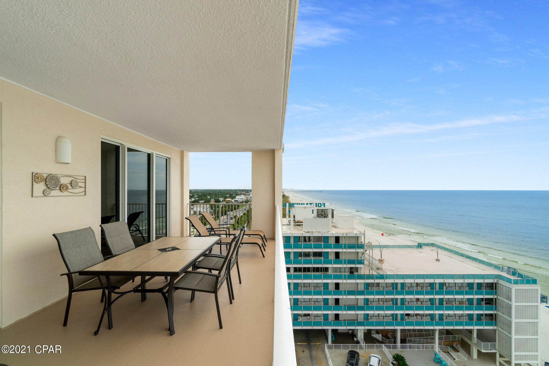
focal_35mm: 15
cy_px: 183
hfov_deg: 100.4
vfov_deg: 77.3
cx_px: 274
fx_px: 229
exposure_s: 1/125
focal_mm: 10
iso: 100
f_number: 8
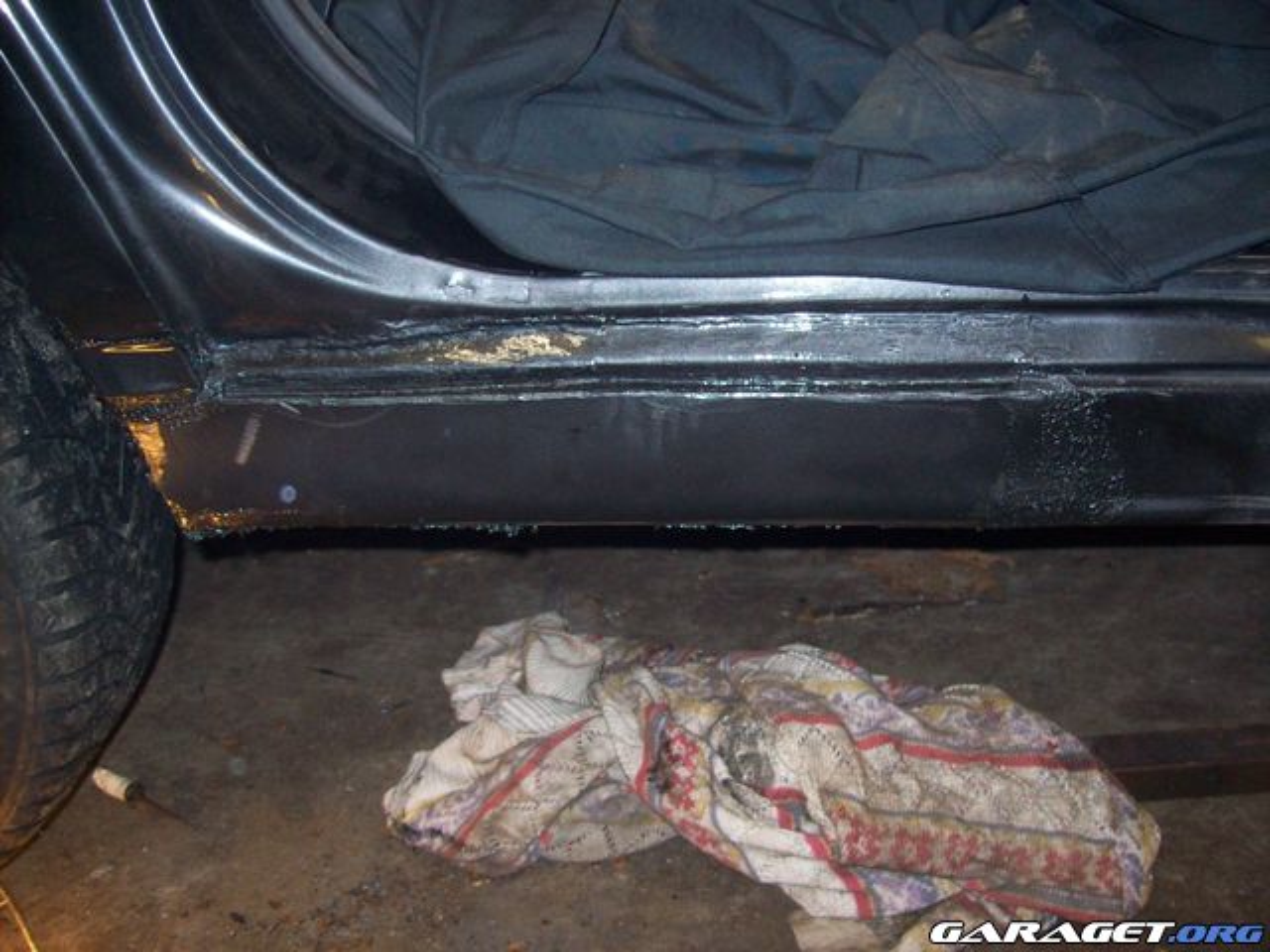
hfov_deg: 51.4
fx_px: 1321
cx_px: 635
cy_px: 476
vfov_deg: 39.7
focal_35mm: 36
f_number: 2.7
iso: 200
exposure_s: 1/64
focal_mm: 6
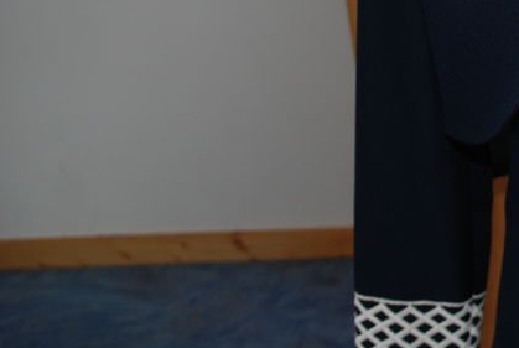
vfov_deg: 18.0
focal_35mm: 75
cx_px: 608
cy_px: 43
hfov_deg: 24.6
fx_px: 1086
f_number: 3.8
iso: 200
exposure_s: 1/60
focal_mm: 21
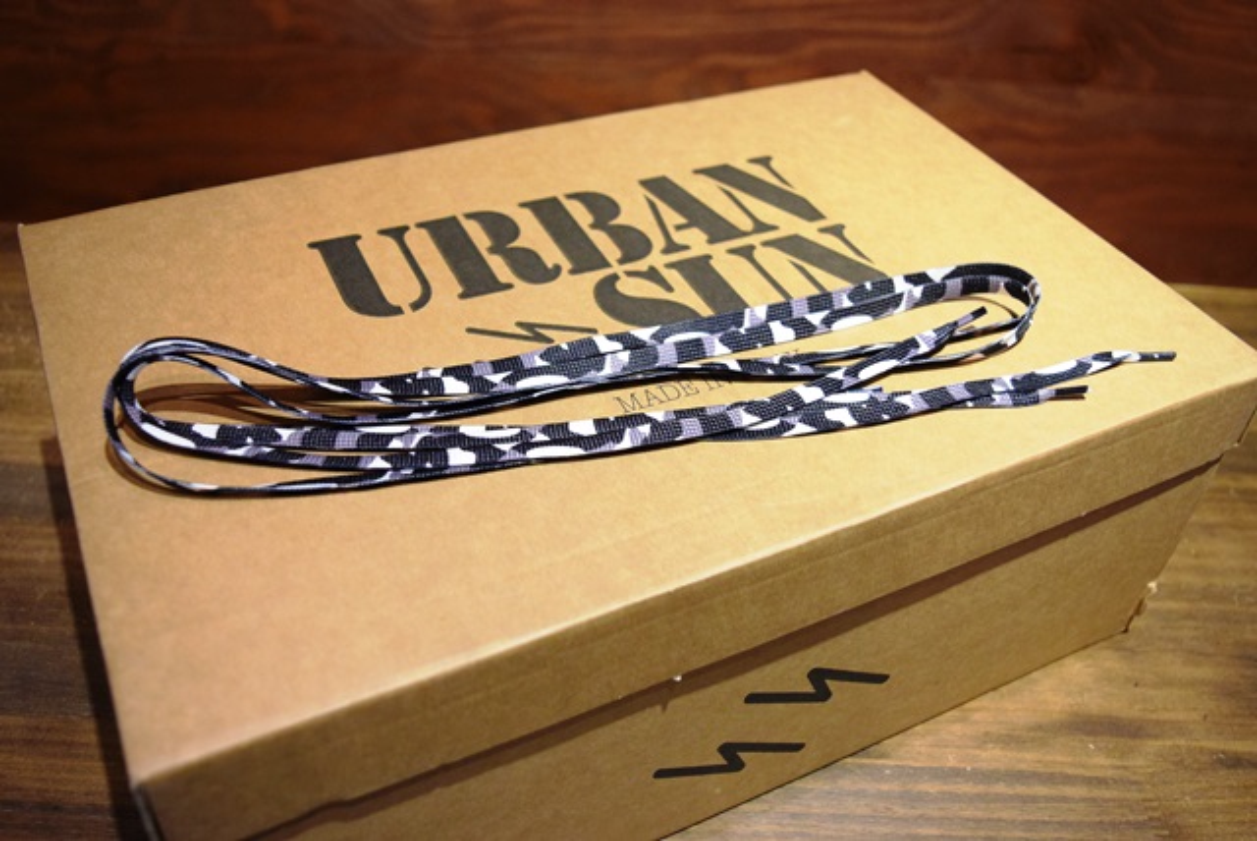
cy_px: 420
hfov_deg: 55.1
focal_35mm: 34
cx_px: 628
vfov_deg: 38.4
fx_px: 1206
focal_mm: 23
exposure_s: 1/125
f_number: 3.8
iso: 3200
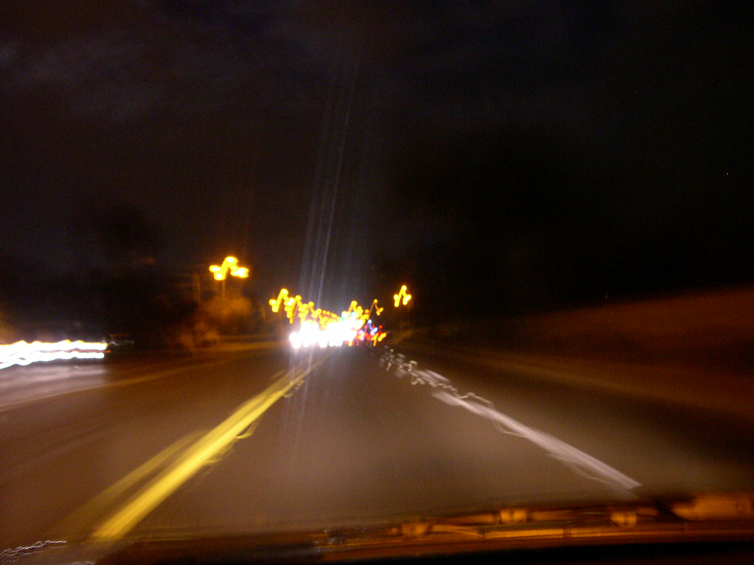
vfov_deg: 37.7
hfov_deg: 49.0
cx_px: 377
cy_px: 282
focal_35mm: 38
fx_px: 828
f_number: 2.8
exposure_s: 1/1.4
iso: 400
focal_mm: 8
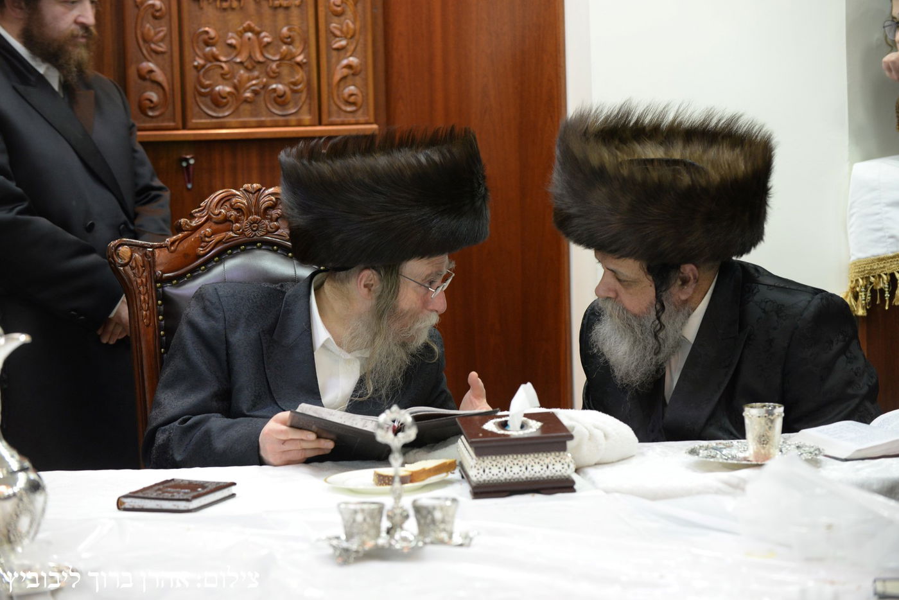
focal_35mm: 120
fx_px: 2997
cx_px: 450
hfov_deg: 17.1
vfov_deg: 11.4
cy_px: 300
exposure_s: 1/80
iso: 1600
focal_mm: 120
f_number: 4.5
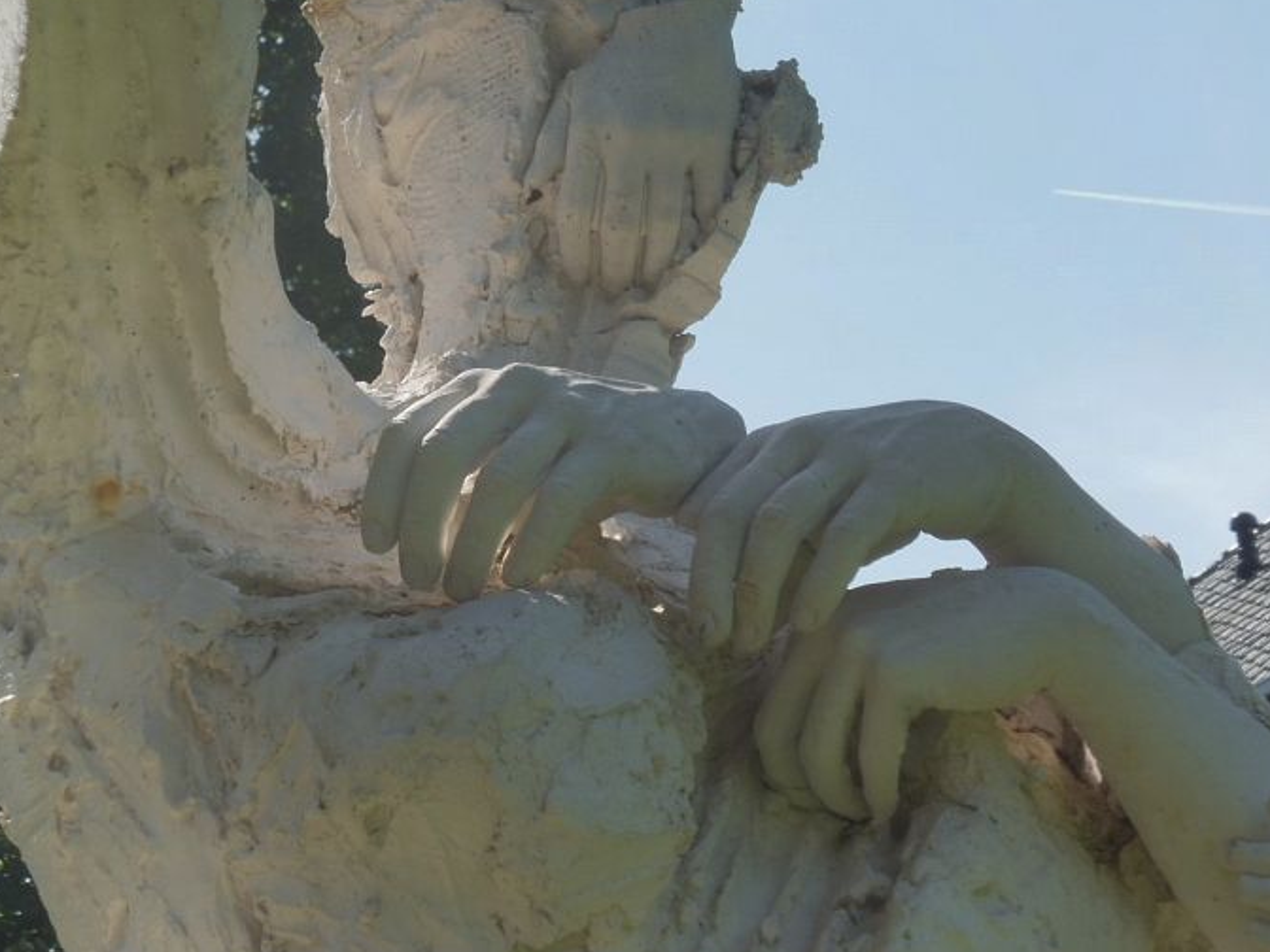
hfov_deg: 8.9
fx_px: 8108
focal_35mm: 221
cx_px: 412
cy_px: 246
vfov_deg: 6.7
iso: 100
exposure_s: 1/160
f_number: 7.1
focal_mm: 25.9
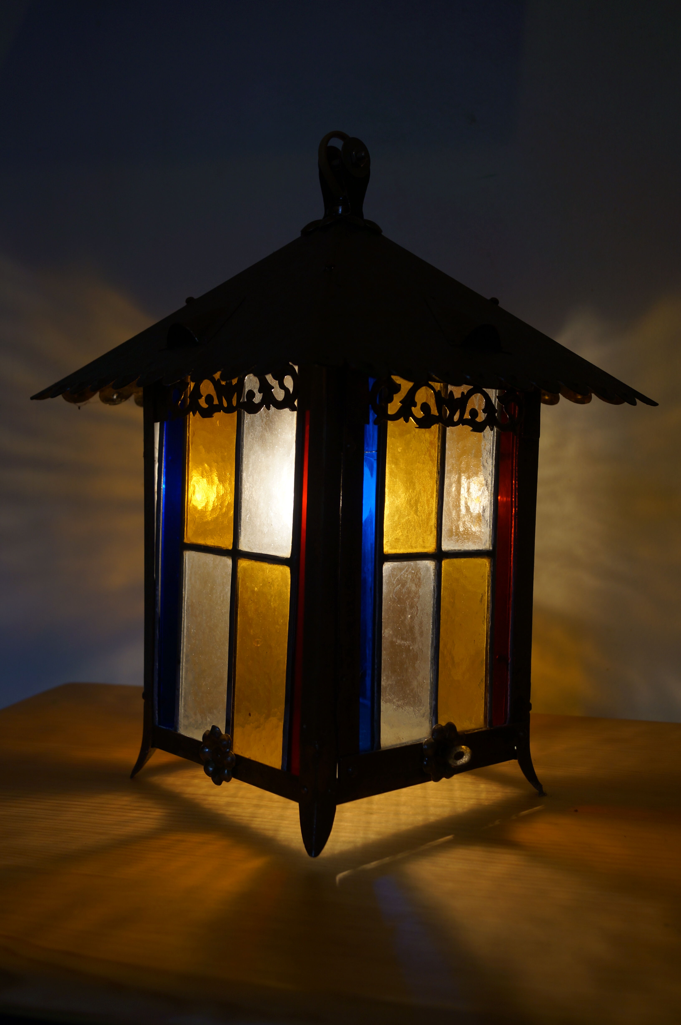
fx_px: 1024
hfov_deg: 36.8
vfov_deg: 53.2
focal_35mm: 36
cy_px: 512
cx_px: 340
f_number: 4
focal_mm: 24
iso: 100
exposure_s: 1/60
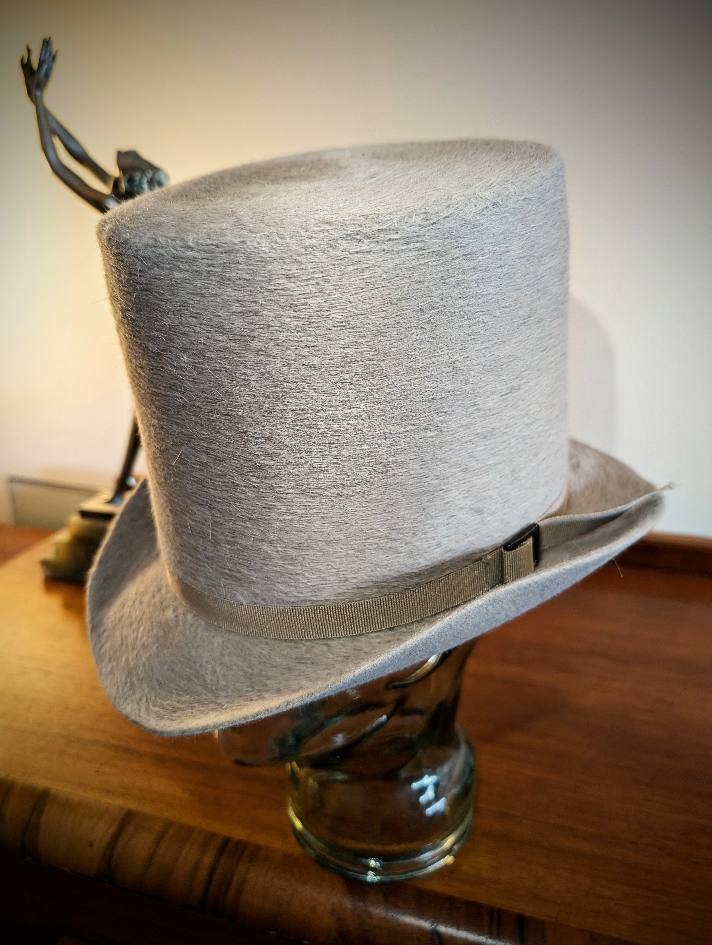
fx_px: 657
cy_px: 472
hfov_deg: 56.9
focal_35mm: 24
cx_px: 356
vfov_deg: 71.5
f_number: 1.68
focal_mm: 6.9
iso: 85
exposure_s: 1/41.5
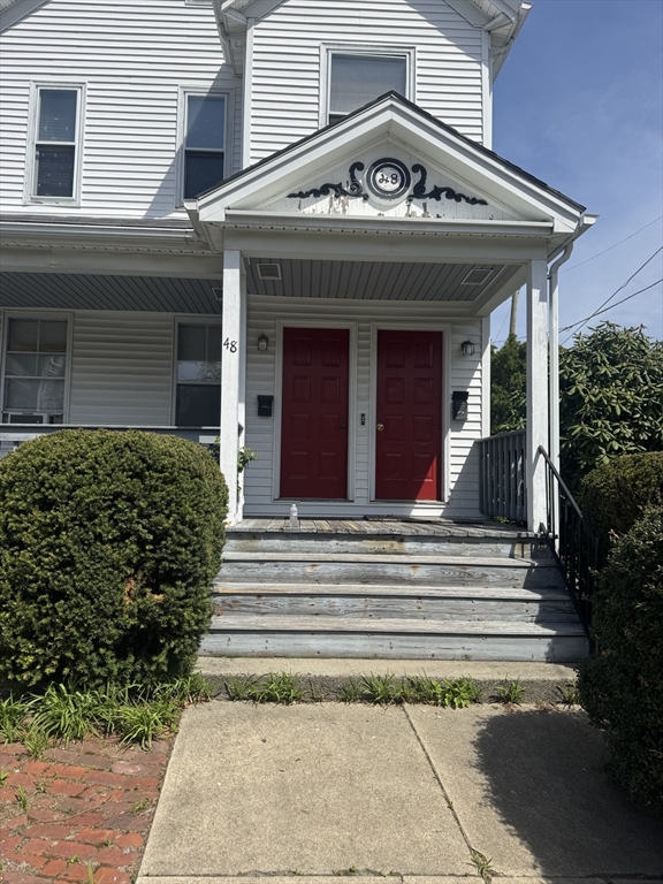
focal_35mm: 24
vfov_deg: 71.6
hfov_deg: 56.8
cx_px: 332
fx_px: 613
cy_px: 442
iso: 80
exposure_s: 1/4950
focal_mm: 6.76
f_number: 1.78
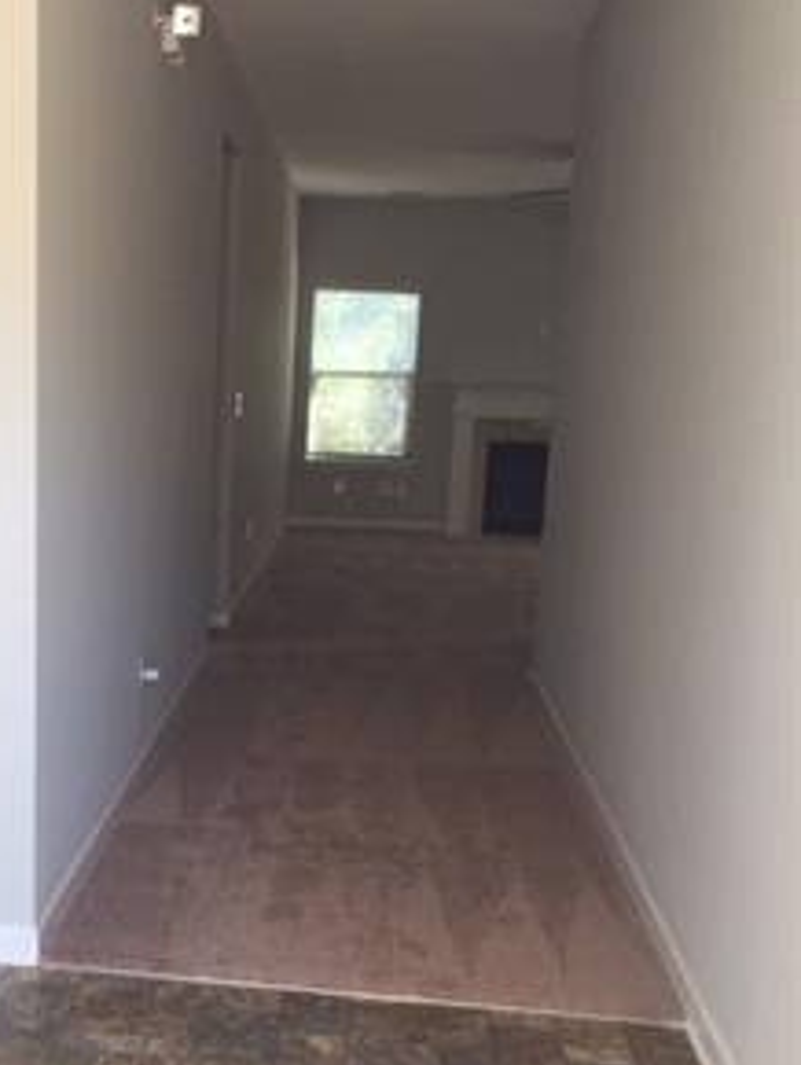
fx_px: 1479
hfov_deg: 29.5
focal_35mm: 48
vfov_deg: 39.3
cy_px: 687
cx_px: 143
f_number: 2.2
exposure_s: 1/60
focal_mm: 4.15
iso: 40
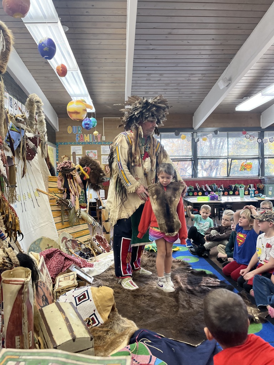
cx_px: 137
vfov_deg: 67.3
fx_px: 274
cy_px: 182
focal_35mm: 26
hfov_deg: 53.1
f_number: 1.6
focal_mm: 5.1
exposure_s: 1/60
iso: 80
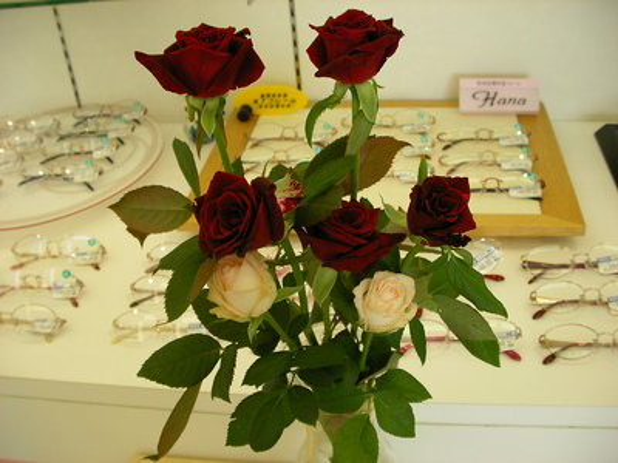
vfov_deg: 37.7
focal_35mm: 38
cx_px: 309
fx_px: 678
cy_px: 232
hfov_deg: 49.0
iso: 50
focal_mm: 6.3
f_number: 3.5
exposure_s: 1/70
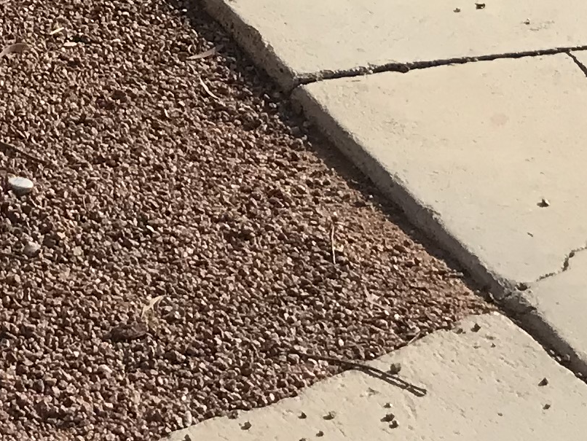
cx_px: -212
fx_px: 2375
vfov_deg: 9.4
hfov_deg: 13.5
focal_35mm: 140
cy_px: -647
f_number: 1.8
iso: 20
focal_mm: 3.99
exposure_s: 1/2907
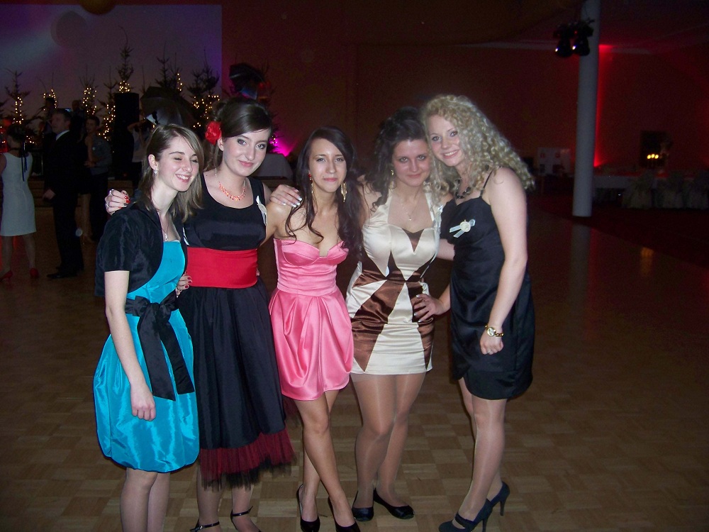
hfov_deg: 51.4
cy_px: 266
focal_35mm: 36
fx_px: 737
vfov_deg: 39.7
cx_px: 354
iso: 200
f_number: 2.8
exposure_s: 1/30
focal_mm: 5.85
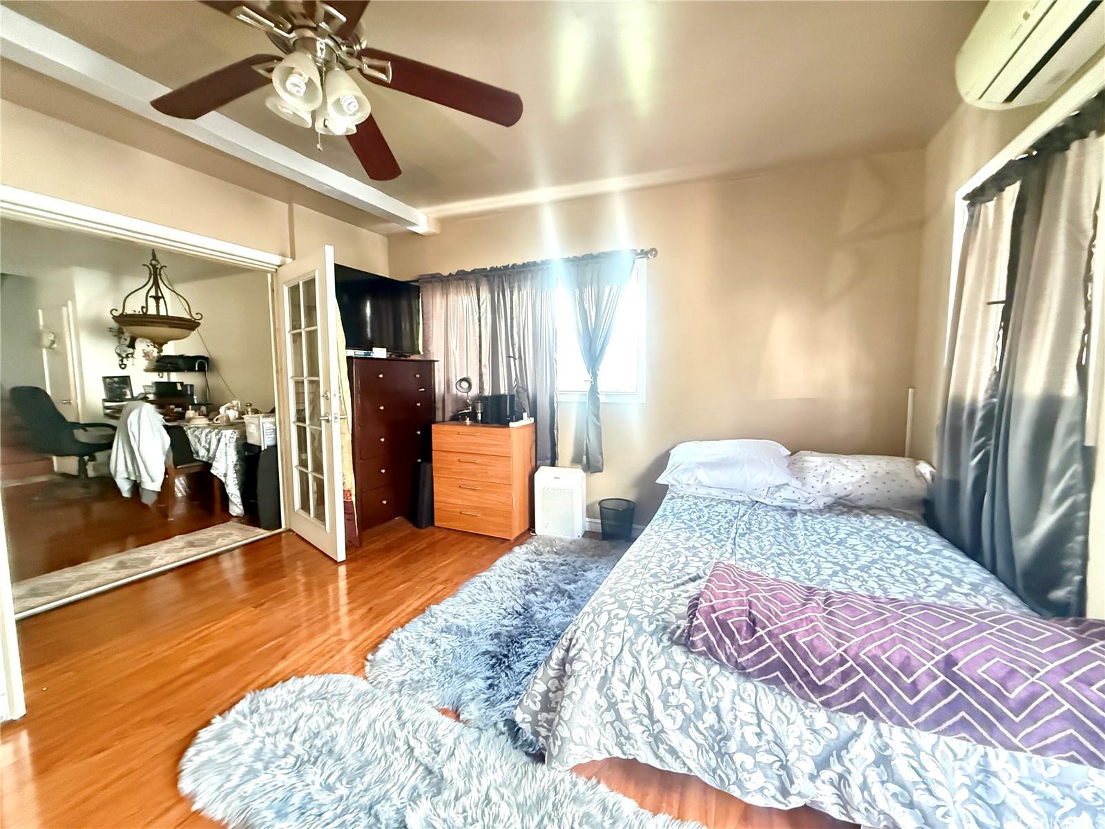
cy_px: 414
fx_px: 447
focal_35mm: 14
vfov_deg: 85.7
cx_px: 552
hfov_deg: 102.1
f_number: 2.2
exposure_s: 1/46
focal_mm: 2.22
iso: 1250
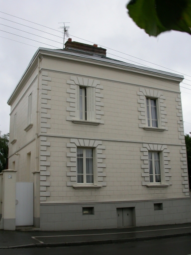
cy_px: 128
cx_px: 96
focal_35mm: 38
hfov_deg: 37.7
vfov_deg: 49.0
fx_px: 280
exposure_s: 1/151
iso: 100
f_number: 4.7
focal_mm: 7.85
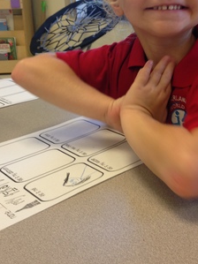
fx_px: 404
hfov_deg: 27.4
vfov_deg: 35.5
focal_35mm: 53
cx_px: 129
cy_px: 73
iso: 64
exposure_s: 1/20
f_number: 2.4
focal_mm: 4.12
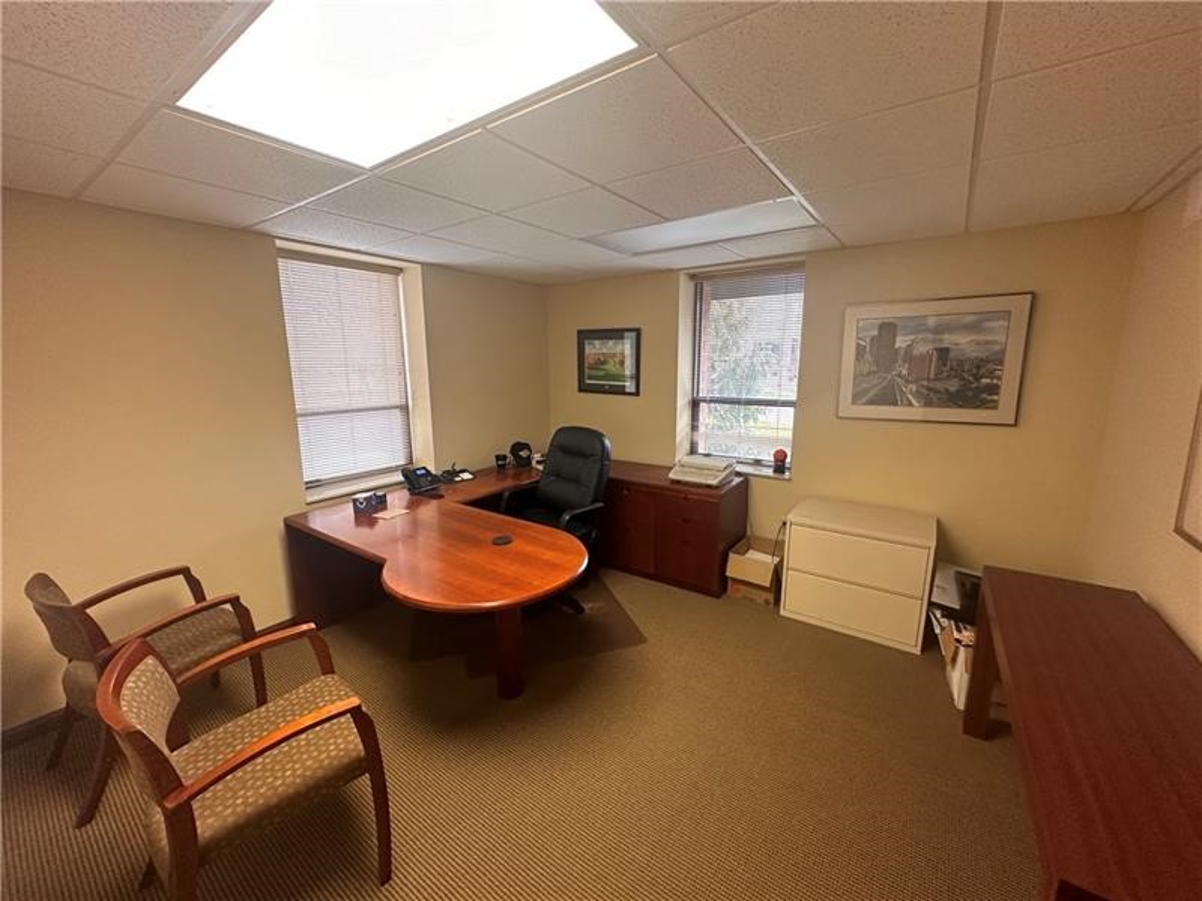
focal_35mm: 14
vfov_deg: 85.7
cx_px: 601
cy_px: 450
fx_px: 486
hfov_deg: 102.1
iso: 200
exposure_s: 1/60
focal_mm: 2.22
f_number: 2.2
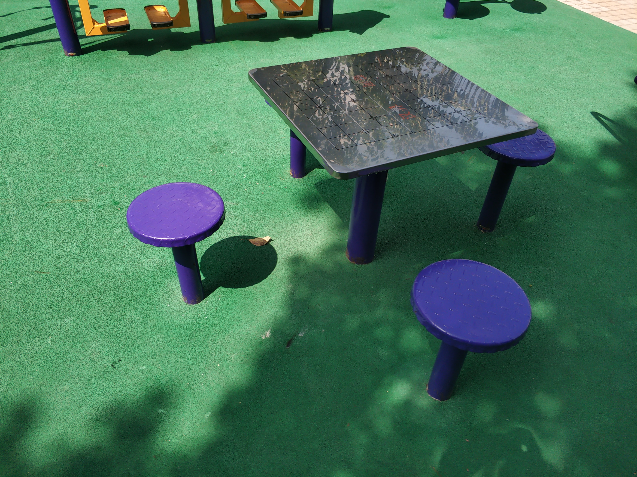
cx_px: 318
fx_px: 496
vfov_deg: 51.3
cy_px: 238
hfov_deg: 65.4
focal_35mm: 27
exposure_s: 1/931
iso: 100
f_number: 1.8
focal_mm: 3.82
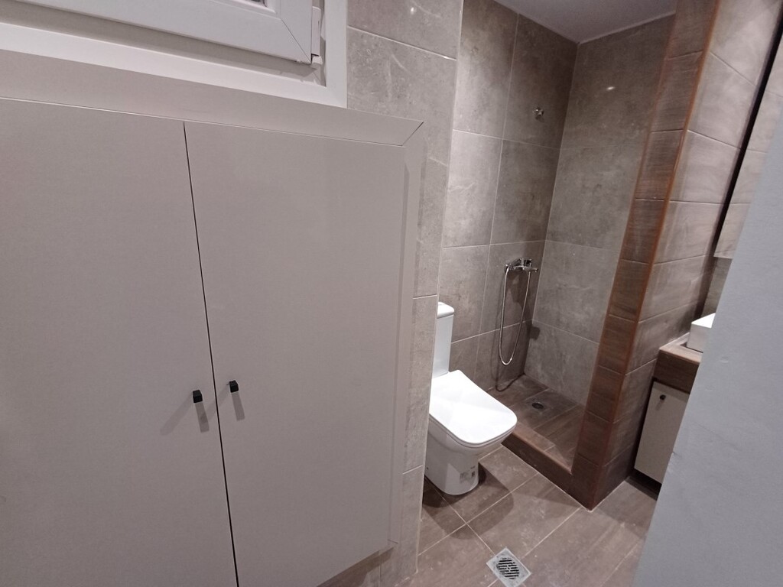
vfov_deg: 78.1
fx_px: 362
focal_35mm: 16
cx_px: 392
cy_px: 294
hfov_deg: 94.5
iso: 200
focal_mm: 1.64
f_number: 2.2
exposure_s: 1/25
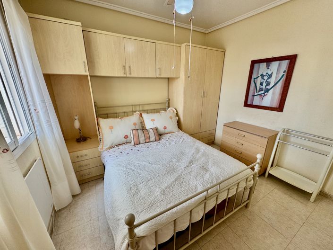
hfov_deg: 102.1
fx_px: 135
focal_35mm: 14
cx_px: 166
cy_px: 125
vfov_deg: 85.6
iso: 50
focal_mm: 2.22
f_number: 2.2
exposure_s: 1/100
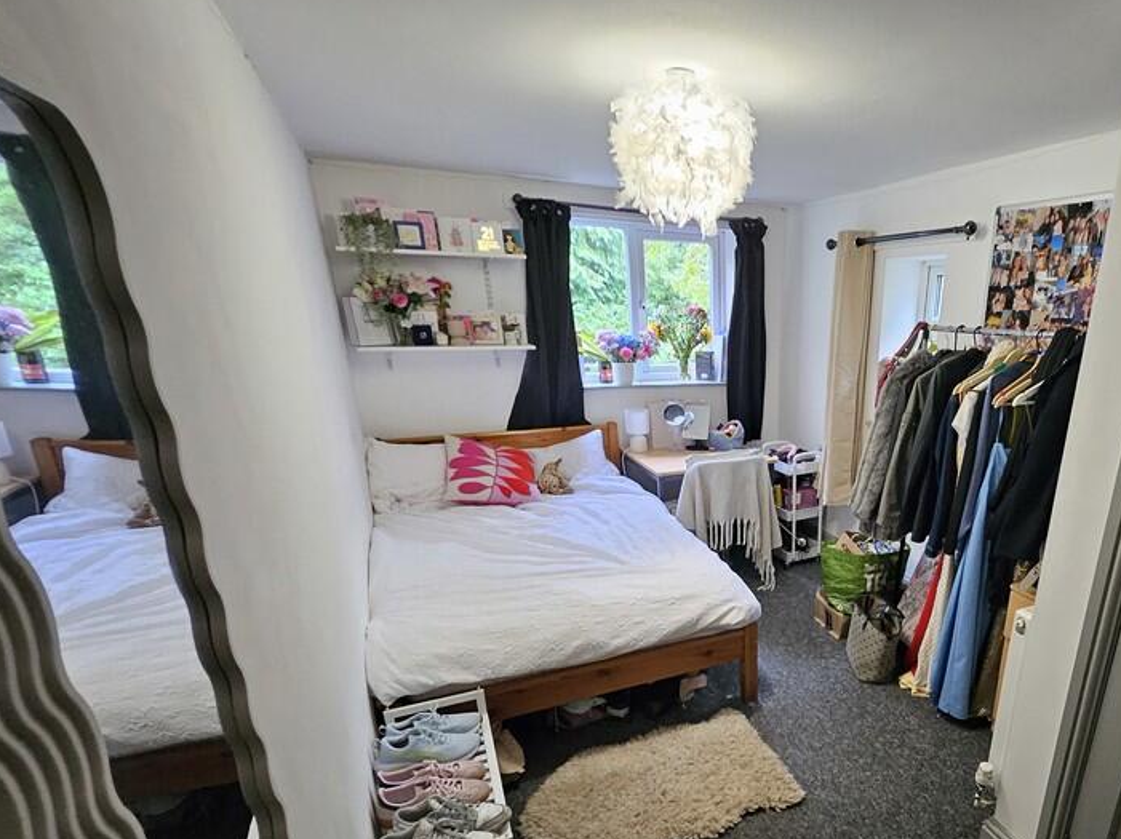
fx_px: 615
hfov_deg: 80.6
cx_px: 784
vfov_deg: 66.6
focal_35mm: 19
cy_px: 566
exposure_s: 1/33
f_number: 2.2
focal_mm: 1.7
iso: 400
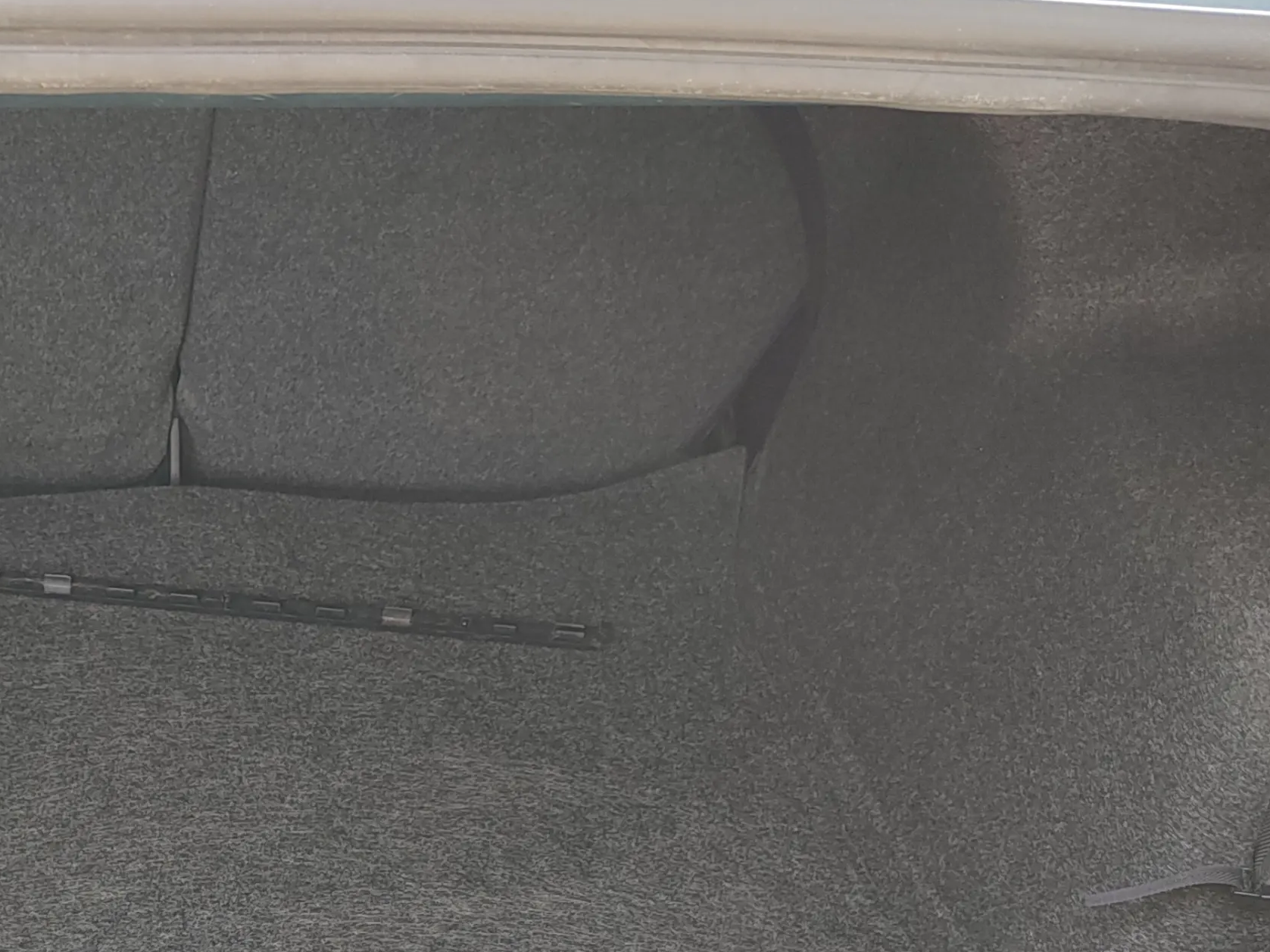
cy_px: 882
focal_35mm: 49
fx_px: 1798
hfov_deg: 35.1
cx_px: -9
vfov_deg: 28.4
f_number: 1.8
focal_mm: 5.56
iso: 109
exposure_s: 1/50
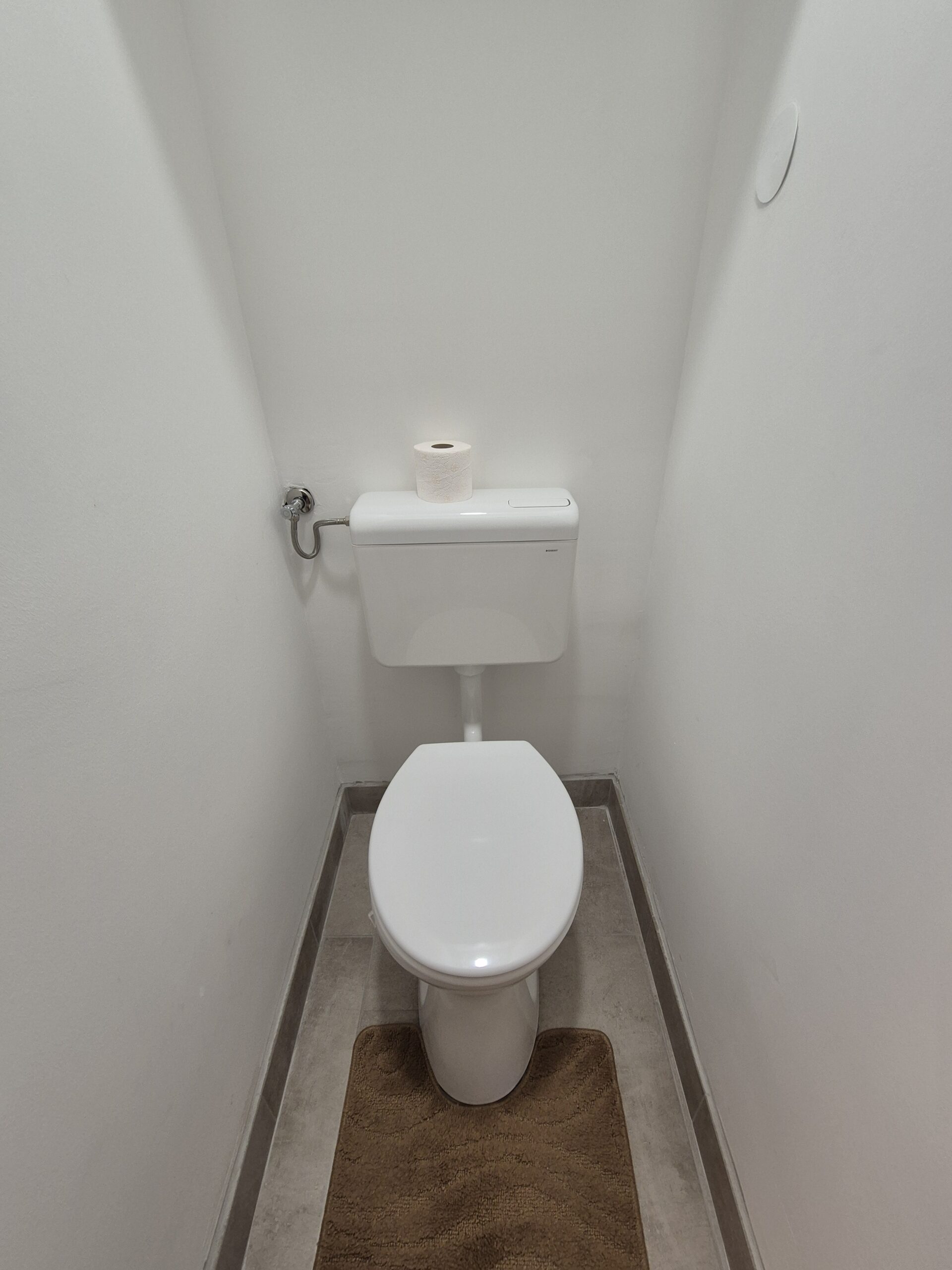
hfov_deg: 89.9
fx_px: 477
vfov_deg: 106.2
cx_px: 476
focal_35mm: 13
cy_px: 635
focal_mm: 2.2
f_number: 2.2
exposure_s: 1/50
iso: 125
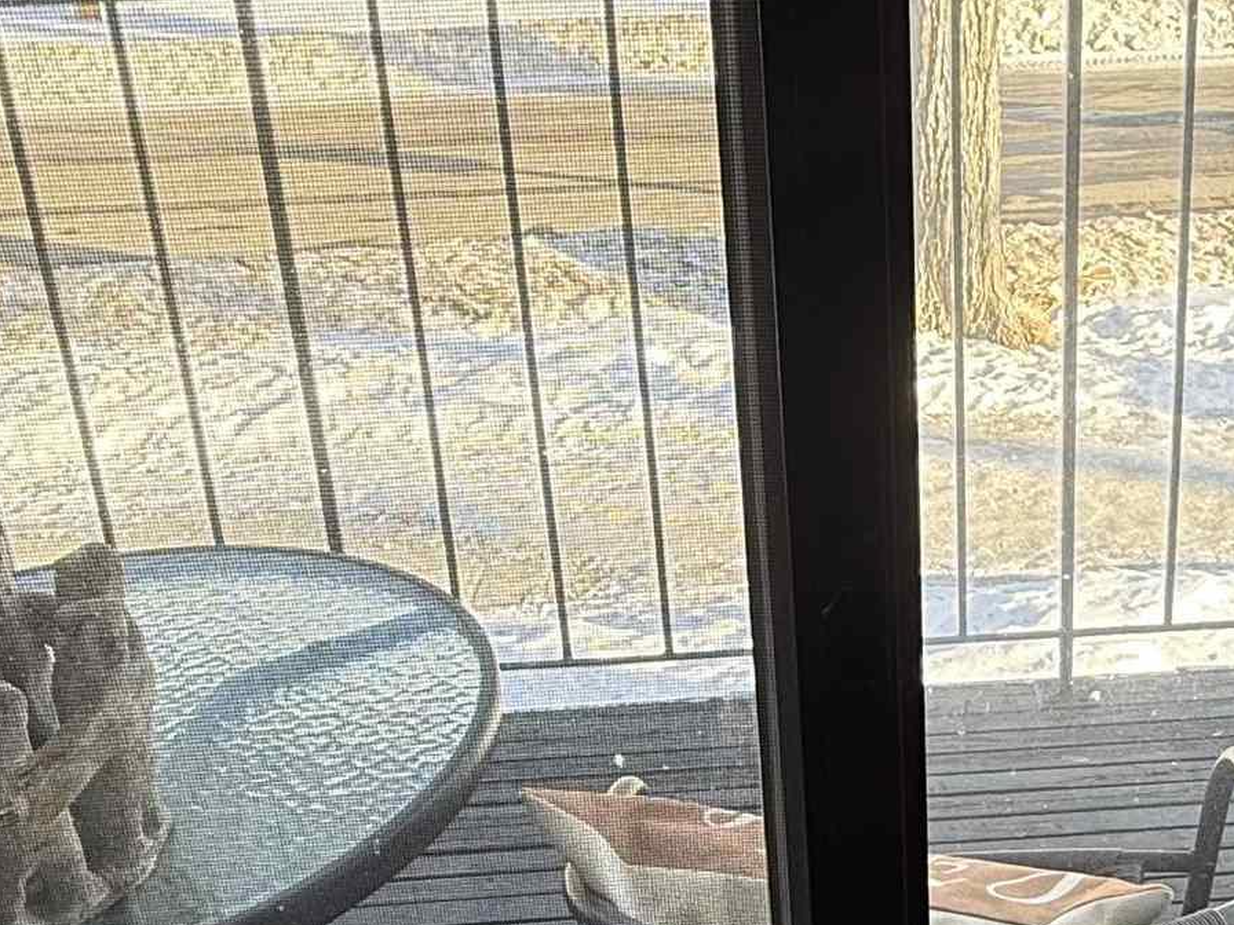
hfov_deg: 38.7
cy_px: 482
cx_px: 919
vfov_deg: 30.3
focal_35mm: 48
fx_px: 1711
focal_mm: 2.22
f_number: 2.2
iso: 64
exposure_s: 1/99
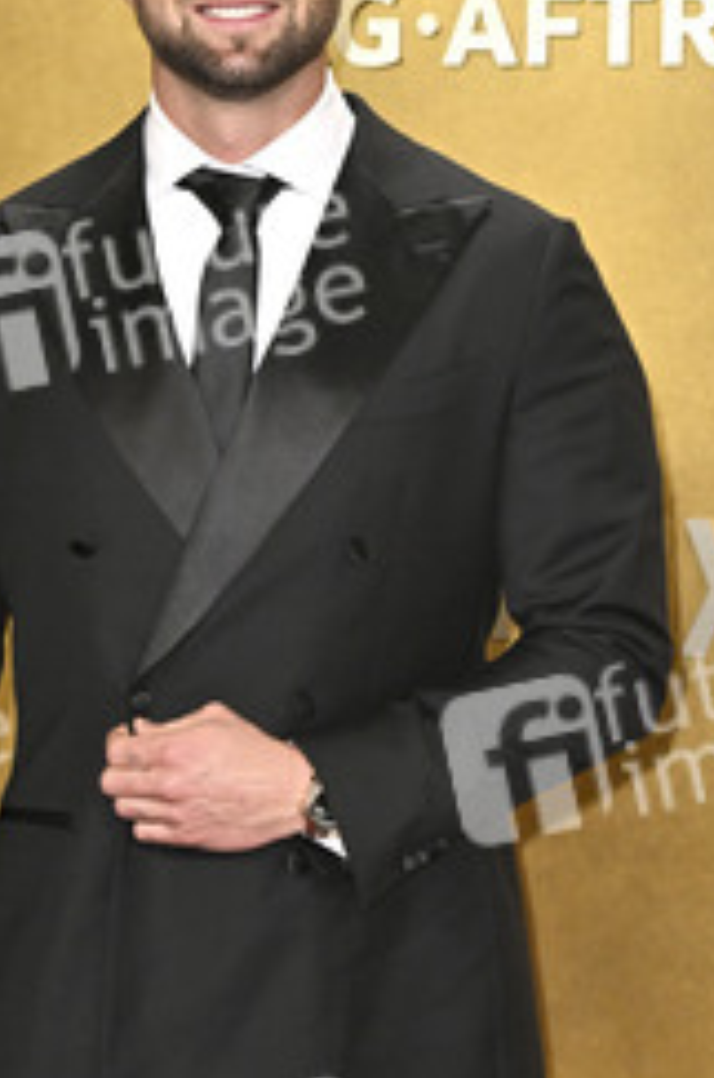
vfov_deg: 17.5
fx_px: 3495
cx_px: 266
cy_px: 519
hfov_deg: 11.7
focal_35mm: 117
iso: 2500
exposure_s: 1/320
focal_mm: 71
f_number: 5.6
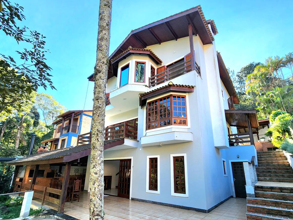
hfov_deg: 94.5
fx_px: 135
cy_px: 129
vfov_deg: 77.5
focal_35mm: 16
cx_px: 150
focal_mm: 2.2
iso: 50
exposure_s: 1/333
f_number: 2.2
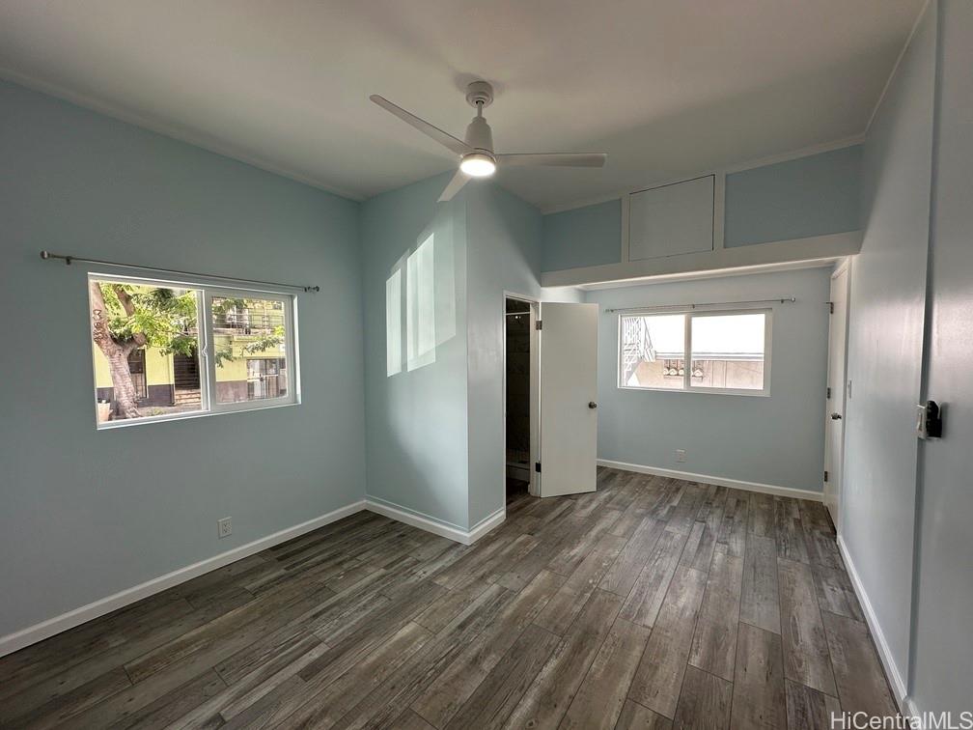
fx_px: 394
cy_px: 365
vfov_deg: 85.7
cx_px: 486
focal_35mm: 14
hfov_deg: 102.1
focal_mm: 2.22
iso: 50
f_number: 2.2
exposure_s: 1/100
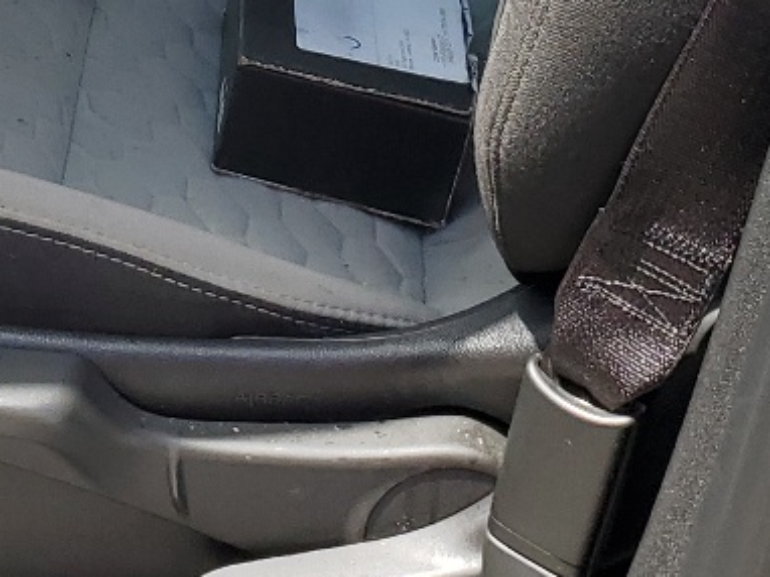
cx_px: 77
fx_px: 2423
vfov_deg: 12.2
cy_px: -549
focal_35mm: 109
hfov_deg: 17.8
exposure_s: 1/1250
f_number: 1.5
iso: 50
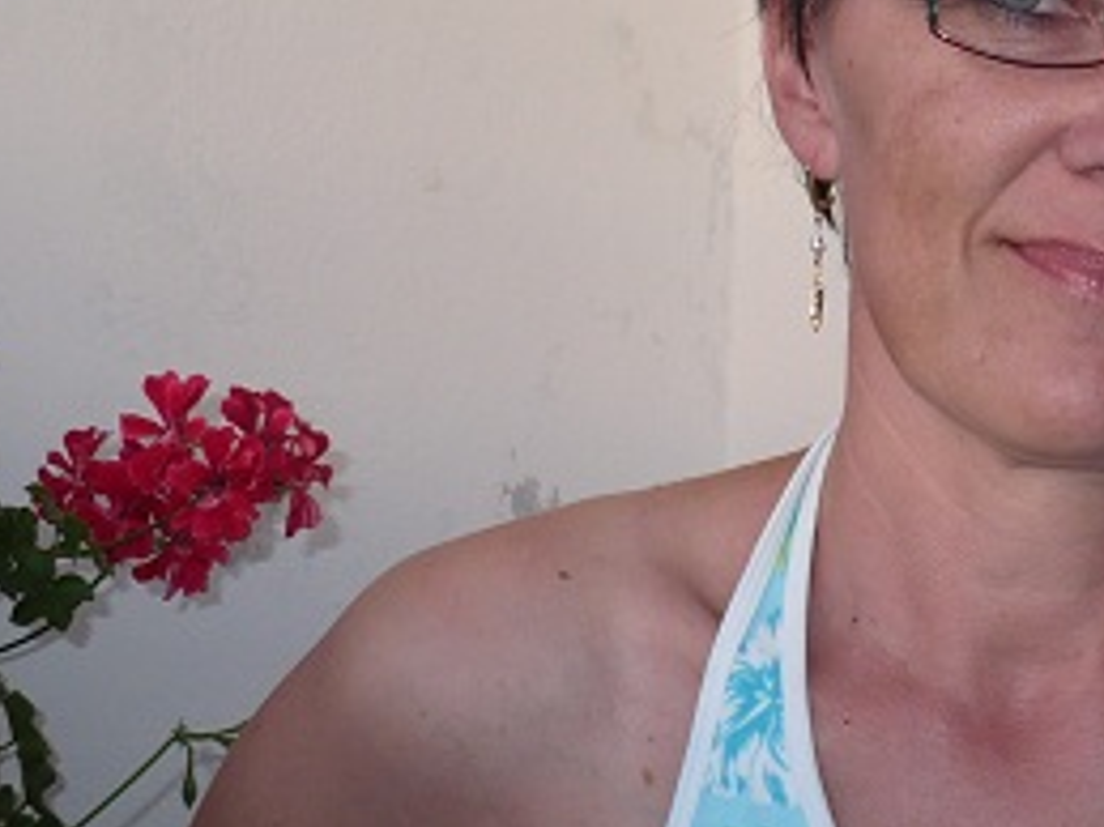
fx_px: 2805
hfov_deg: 21.4
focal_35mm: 88
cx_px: 1140
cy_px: 87
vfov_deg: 16.6
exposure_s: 1/30
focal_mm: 6.1
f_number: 2.8
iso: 100
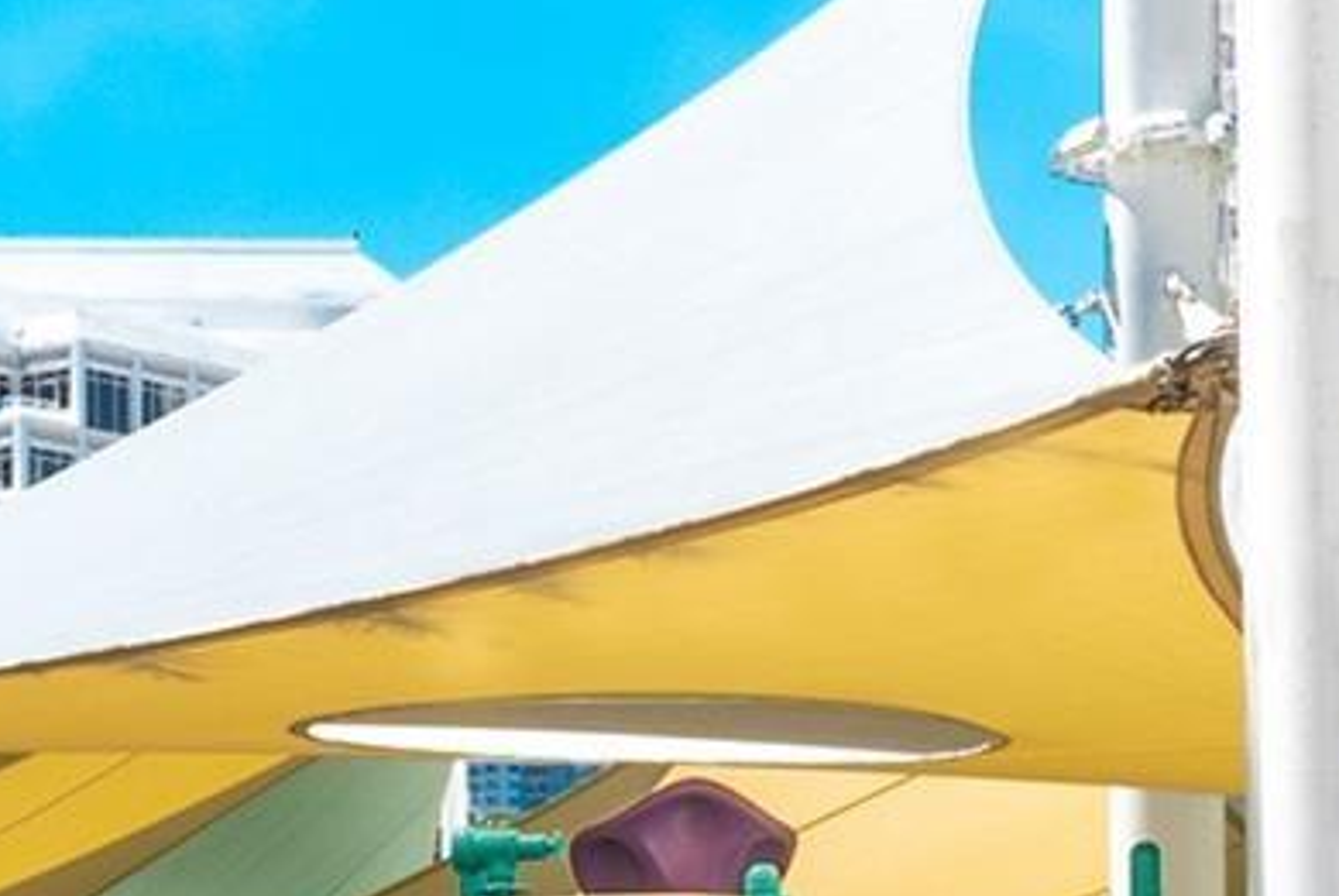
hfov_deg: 16.4
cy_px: 1119
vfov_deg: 10.9
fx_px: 4580
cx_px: 130
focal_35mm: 123
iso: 100
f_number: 8
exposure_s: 1/60
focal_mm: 20
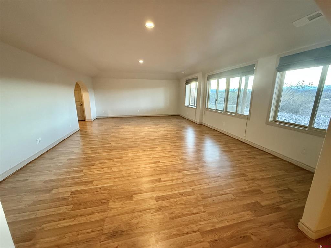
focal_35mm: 14
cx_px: 166
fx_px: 134
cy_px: 124
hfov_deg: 102.1
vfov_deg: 85.7
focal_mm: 2.22
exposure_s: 1/60
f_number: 2.2
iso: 640
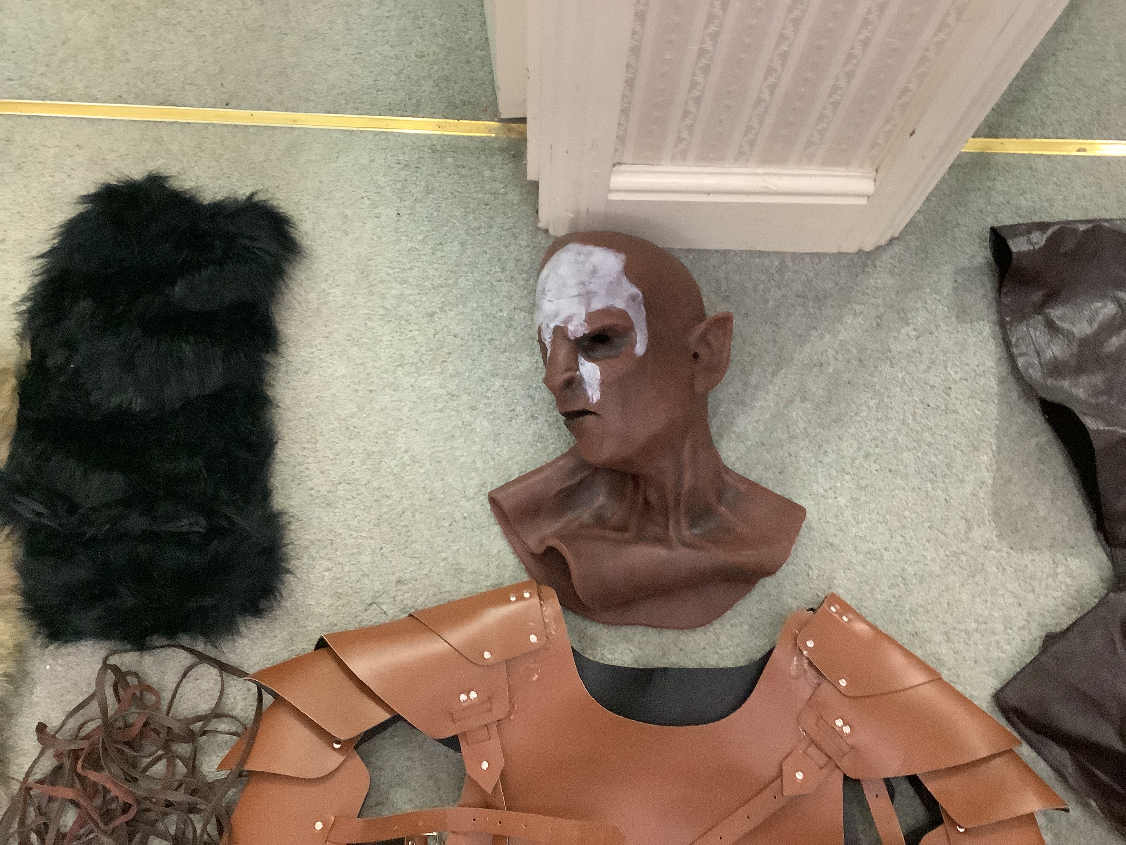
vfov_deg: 45.4
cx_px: 563
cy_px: 422
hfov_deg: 58.4
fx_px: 1008
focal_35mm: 31
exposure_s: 1/25
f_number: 2.4
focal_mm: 3.3
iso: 800
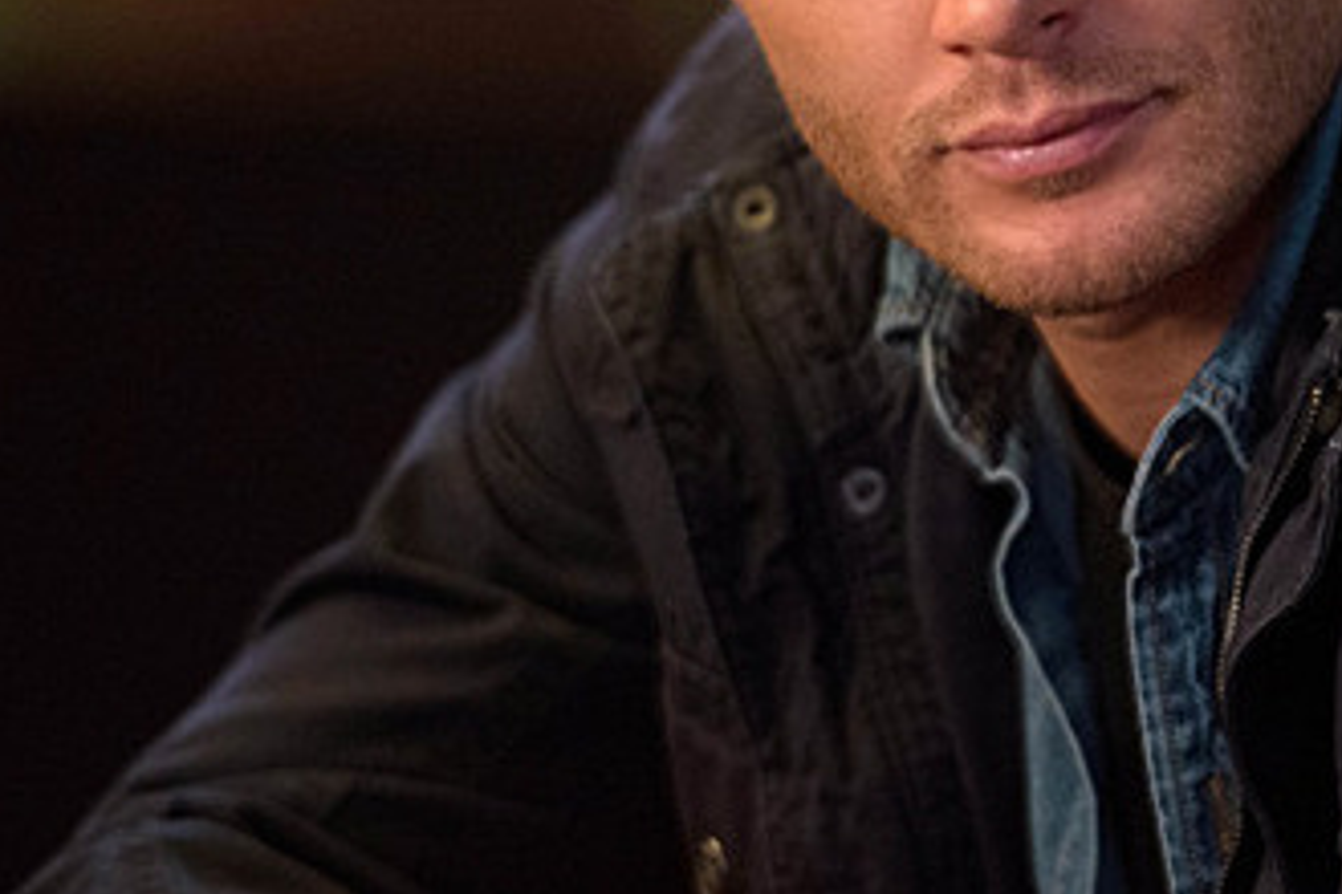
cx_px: 1318
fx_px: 17631
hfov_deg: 4.4
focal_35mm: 473
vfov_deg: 2.9
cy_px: 102
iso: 2500
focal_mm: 200
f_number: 2.8
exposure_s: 1/100
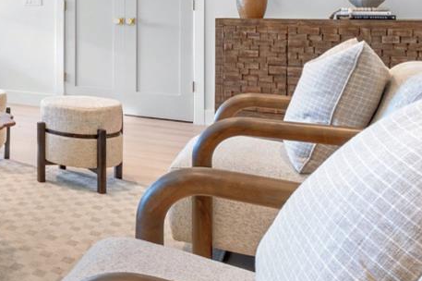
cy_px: 7
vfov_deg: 27.7
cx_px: -97
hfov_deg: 33.7
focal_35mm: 46
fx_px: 539
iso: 250
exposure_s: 1/1.67
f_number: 9
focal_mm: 14
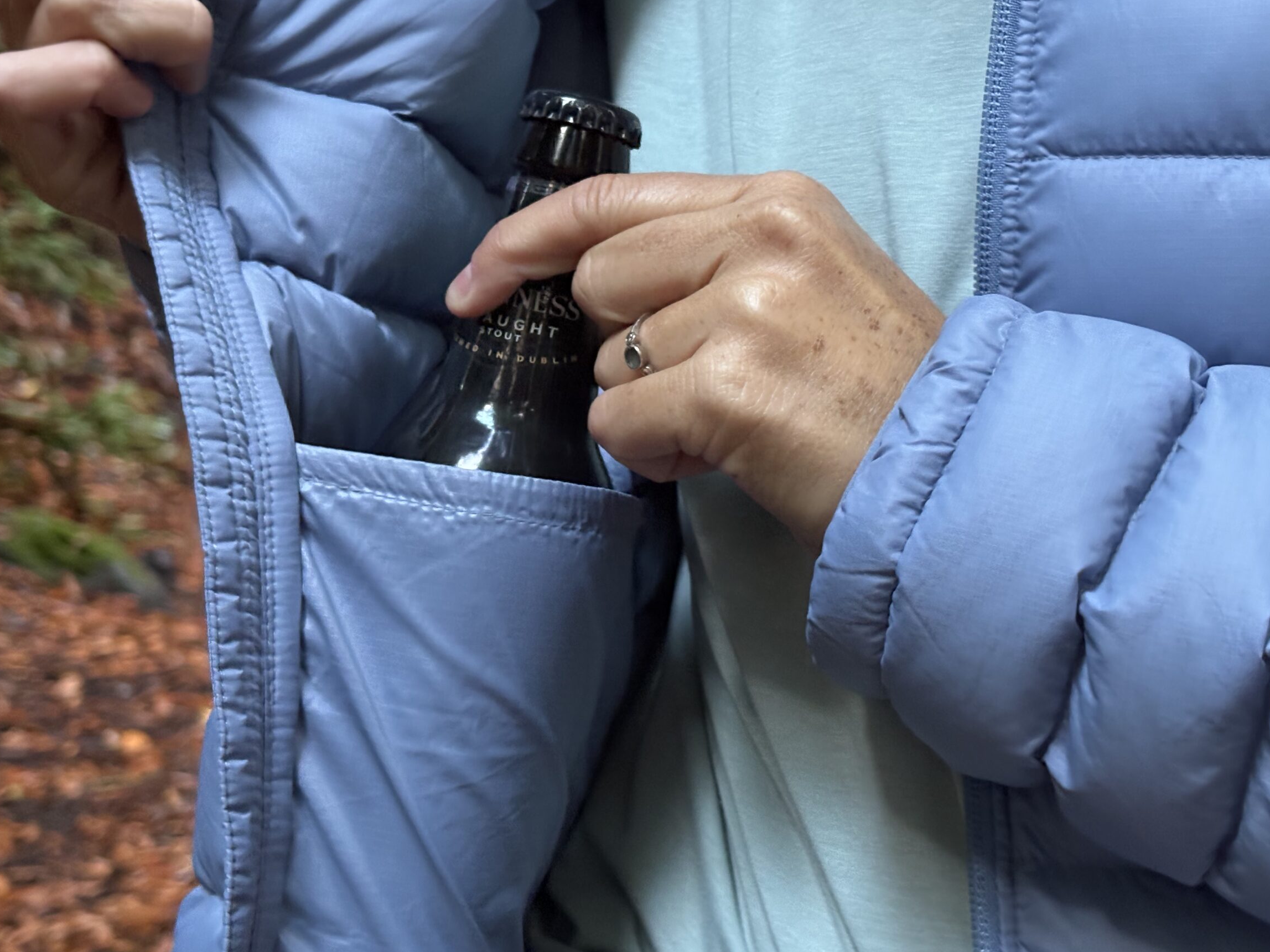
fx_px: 2128
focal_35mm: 58
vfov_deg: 25.2
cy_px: 441
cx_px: 685
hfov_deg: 33.2
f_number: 1.6
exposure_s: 1/25
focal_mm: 5.96
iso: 400
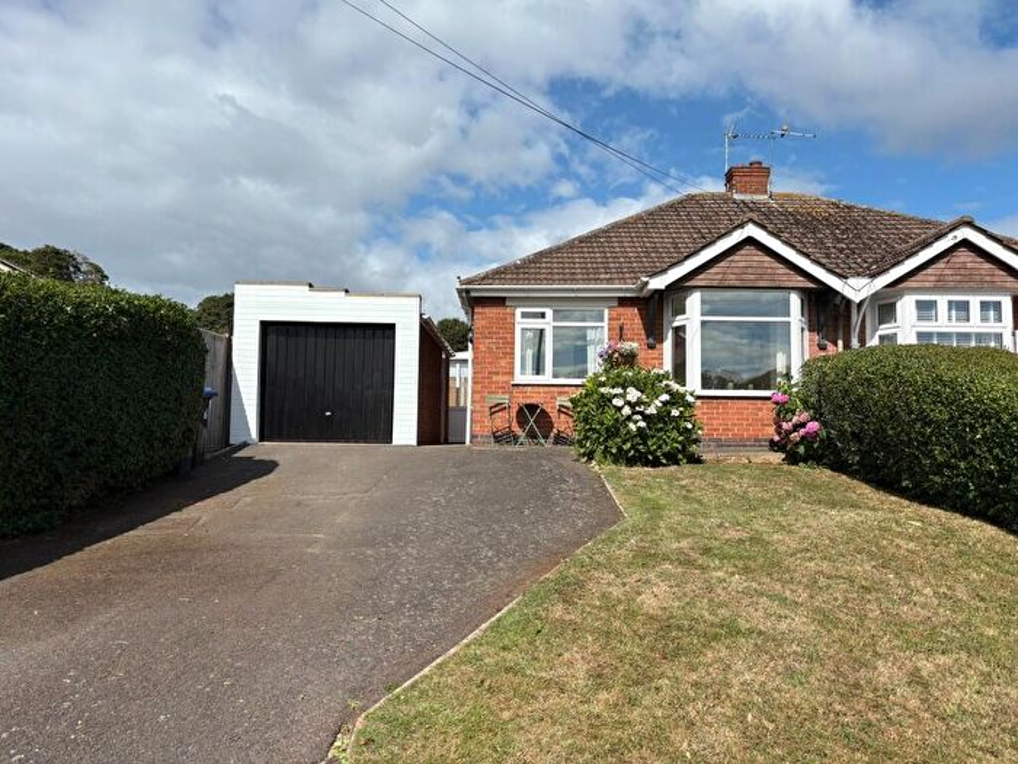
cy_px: 382
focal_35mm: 26
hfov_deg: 67.3
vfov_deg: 53.1
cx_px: 509
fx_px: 765
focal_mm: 5.96
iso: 50
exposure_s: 1/4608
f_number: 1.6
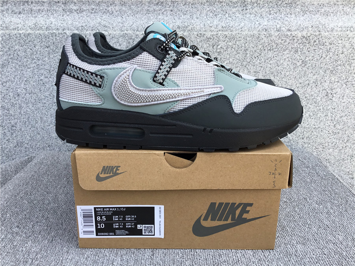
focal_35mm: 31
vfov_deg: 45.4
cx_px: 178
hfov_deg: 58.4
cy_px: 133
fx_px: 318
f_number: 2.4
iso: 25
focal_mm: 3.3
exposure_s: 1/307
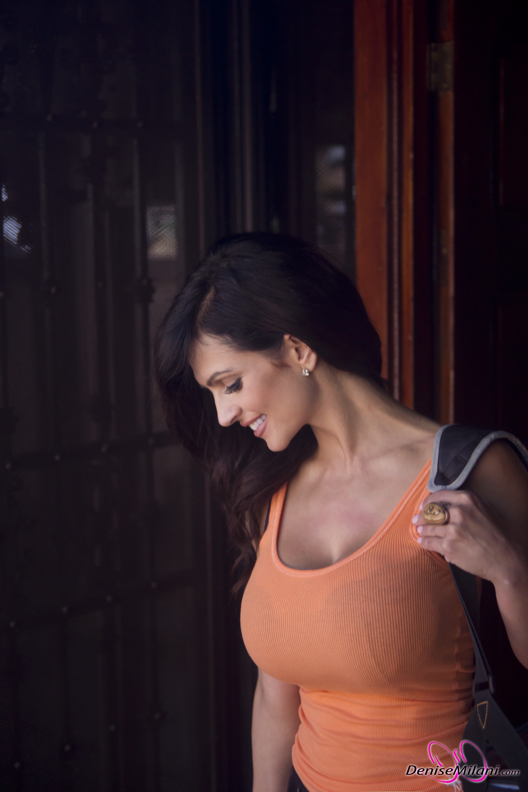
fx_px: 1540
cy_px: 396
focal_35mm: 70
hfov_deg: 19.5
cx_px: 264
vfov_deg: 28.8
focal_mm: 70
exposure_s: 1/60
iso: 640
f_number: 4
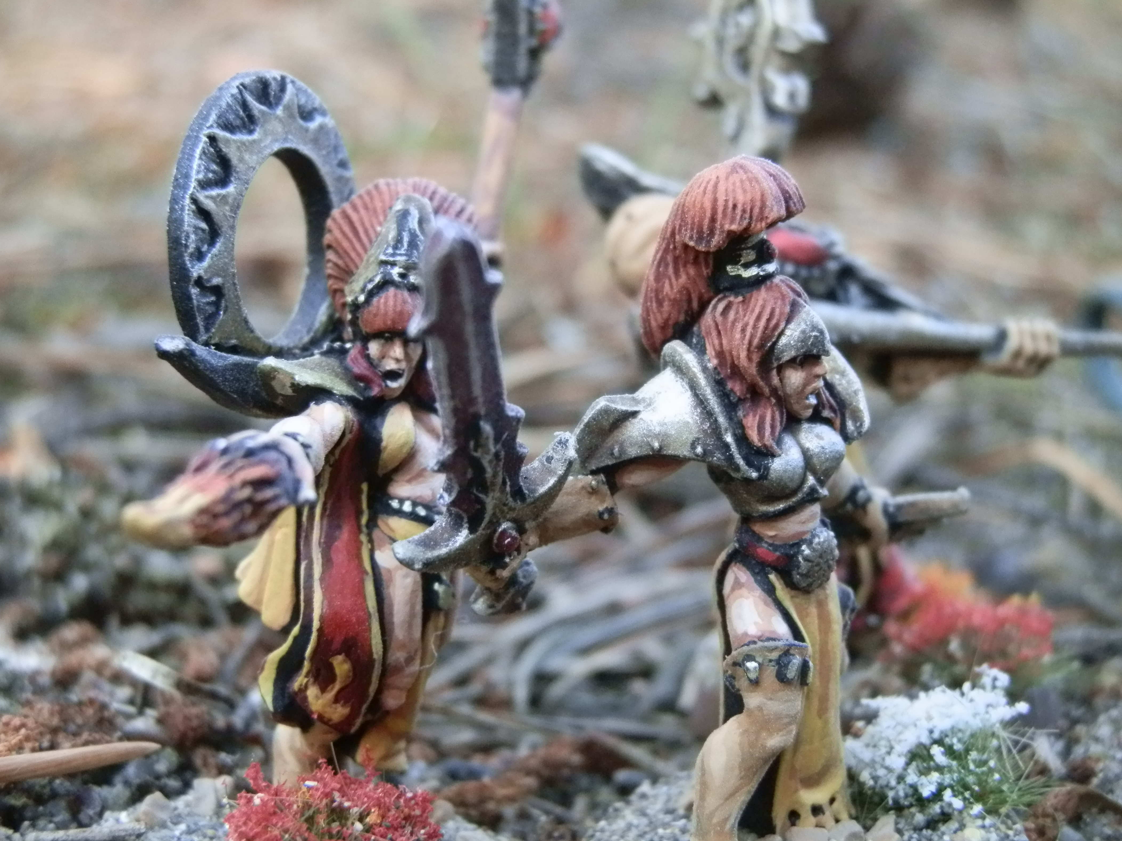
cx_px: 566
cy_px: 414
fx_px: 2010
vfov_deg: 23.6
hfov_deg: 31.2
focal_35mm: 62
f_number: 3.7
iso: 400
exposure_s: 1/100
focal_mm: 10.99
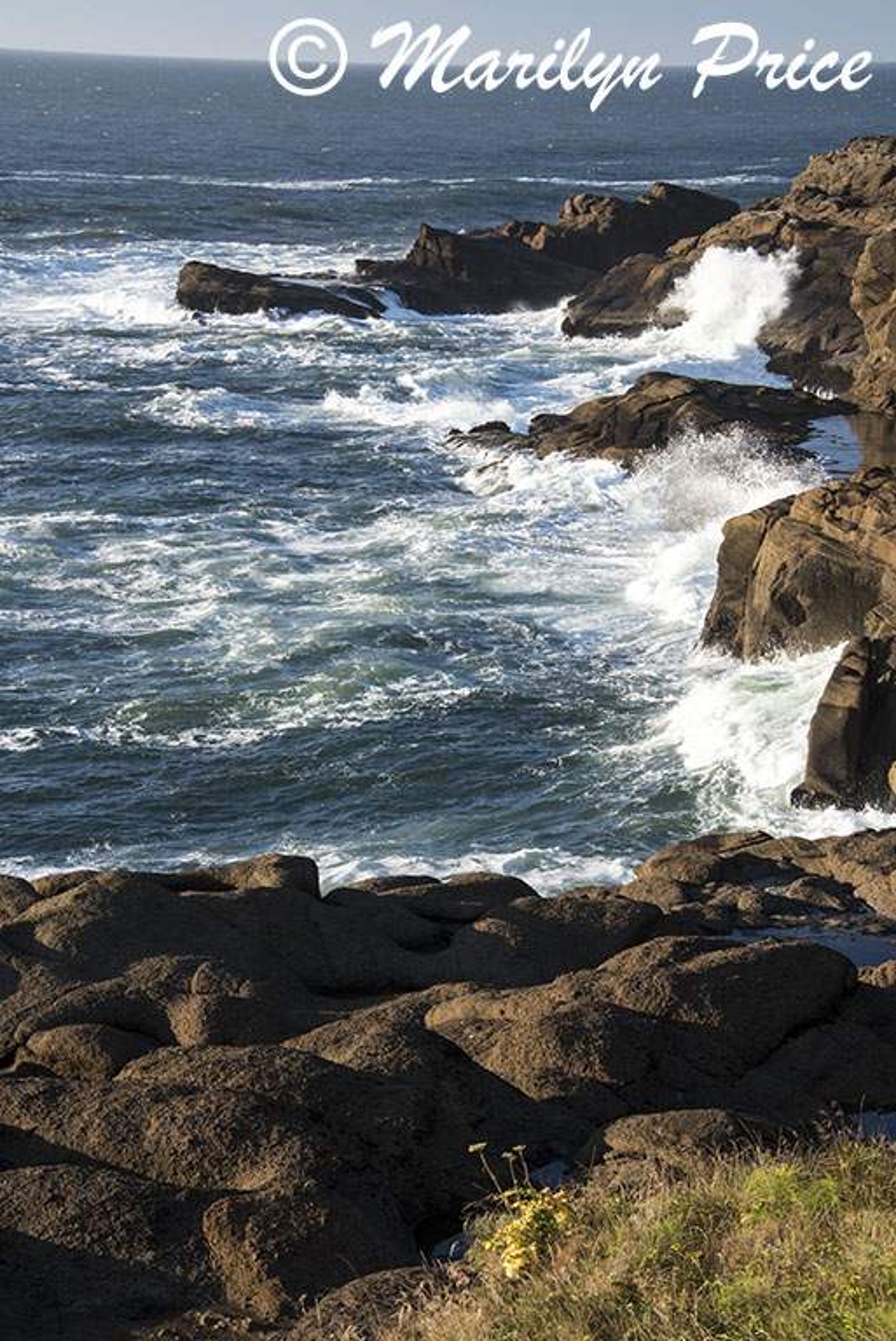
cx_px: 448
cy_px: 670
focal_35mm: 90
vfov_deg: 22.6
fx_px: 3355
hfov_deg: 15.2
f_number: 13
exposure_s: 1/60
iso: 640
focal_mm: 90
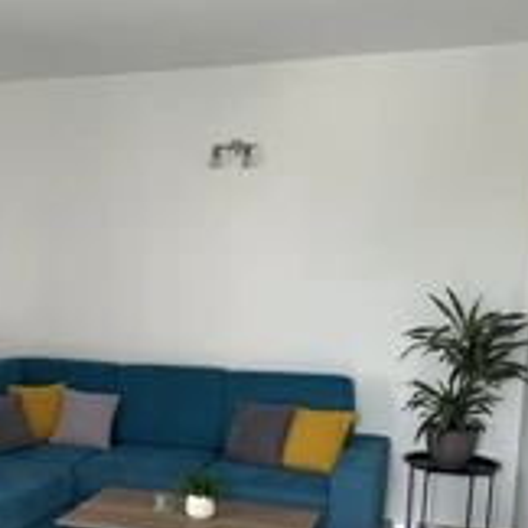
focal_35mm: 47
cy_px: 407
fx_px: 811
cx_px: 114
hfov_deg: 35.0
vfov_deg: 35.1
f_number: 1.78
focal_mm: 6.76
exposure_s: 1/121
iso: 80
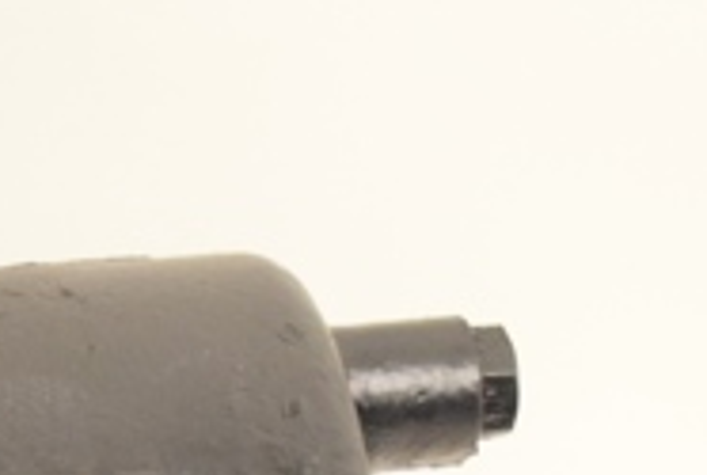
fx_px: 4567
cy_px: 849
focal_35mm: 232
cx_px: -726
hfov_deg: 8.4
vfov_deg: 5.9
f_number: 7.1
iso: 3200
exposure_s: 1/200
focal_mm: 36
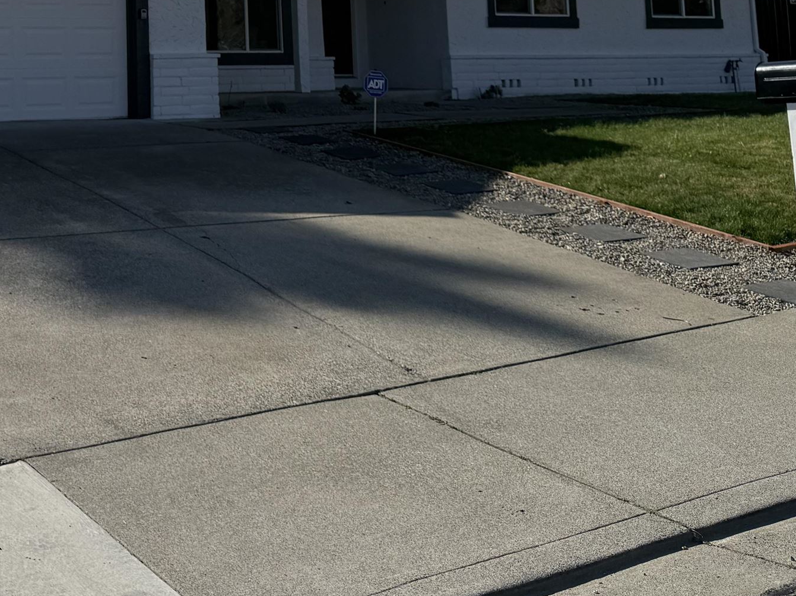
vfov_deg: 24.5
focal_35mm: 55
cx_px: 94
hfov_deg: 33.3
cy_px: -84
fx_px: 1264
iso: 80
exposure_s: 1/10309
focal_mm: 6.76
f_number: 1.78
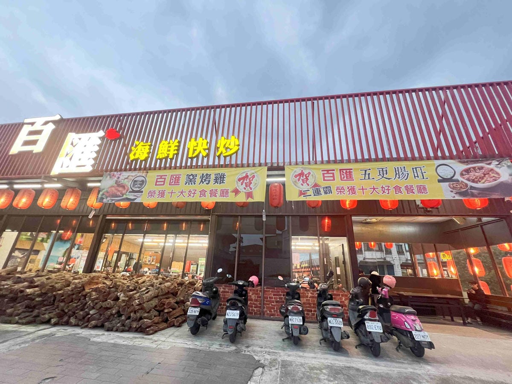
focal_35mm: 13
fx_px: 192
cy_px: 192
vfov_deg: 89.9
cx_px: 256
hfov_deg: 106.2
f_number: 1.8
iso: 320
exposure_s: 1/60
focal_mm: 1.57
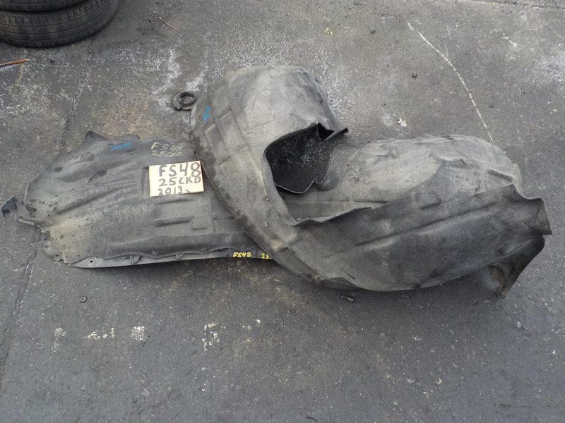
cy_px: 212
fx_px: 490
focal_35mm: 30
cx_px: 282
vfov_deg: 46.8
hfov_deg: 60.0
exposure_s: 1/250
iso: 125
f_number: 3.3
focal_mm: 4.1
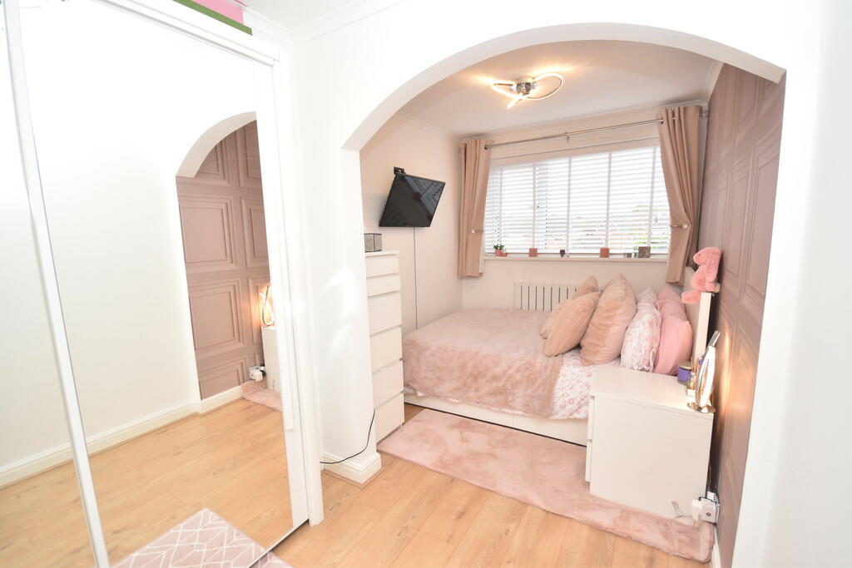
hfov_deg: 100.4
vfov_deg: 77.3
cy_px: 284
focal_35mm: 15
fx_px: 355
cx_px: 426
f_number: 5
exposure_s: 1/200
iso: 720
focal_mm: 10
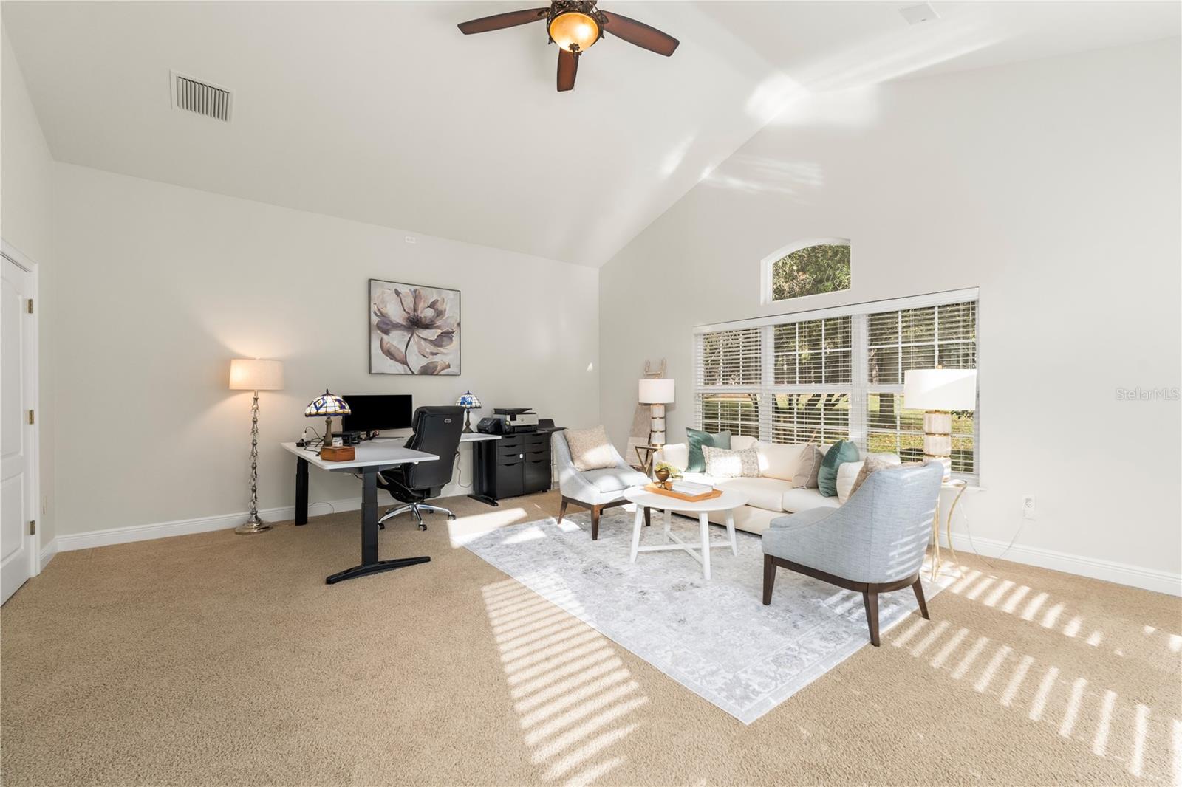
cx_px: 591
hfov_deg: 104.3
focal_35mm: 14
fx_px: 460
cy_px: 394
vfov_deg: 81.2
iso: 400
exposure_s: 1/60
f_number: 8
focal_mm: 14
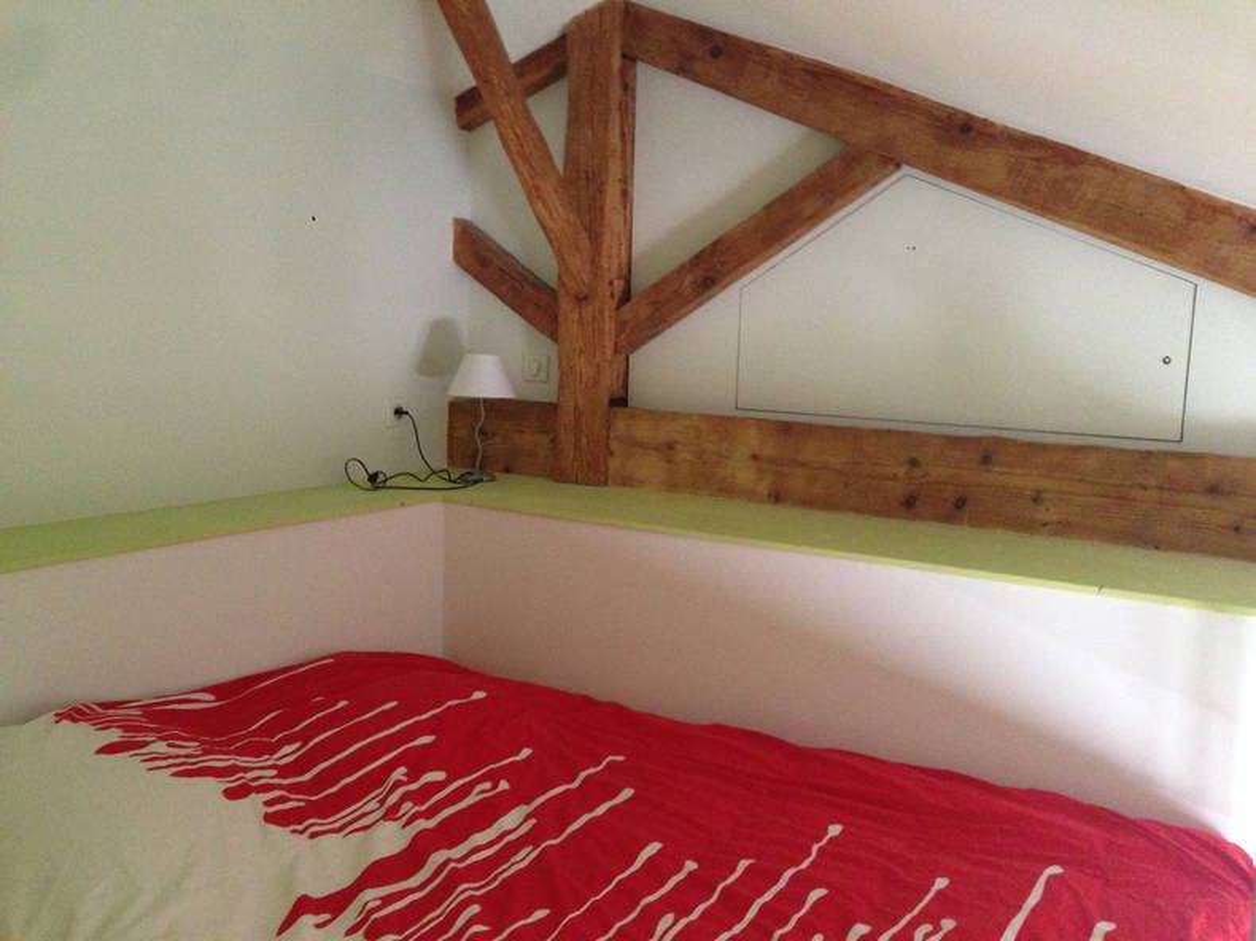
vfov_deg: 42.9
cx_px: 628
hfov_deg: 55.4
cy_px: 470
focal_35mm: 33
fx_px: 1197
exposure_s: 1/17
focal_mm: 4.12
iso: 320
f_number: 2.4
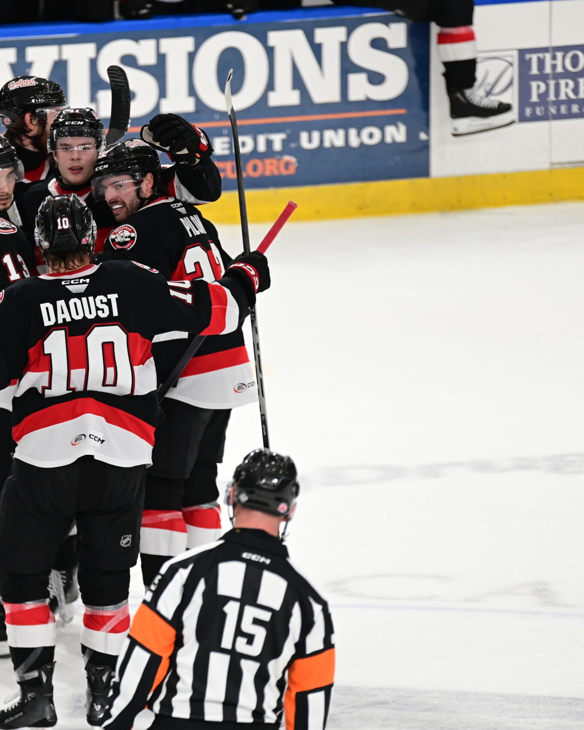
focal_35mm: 424
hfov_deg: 3.6
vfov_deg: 4.6
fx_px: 9161
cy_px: 365
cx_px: 65
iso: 3200
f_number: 4
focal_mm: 300
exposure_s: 1/1000
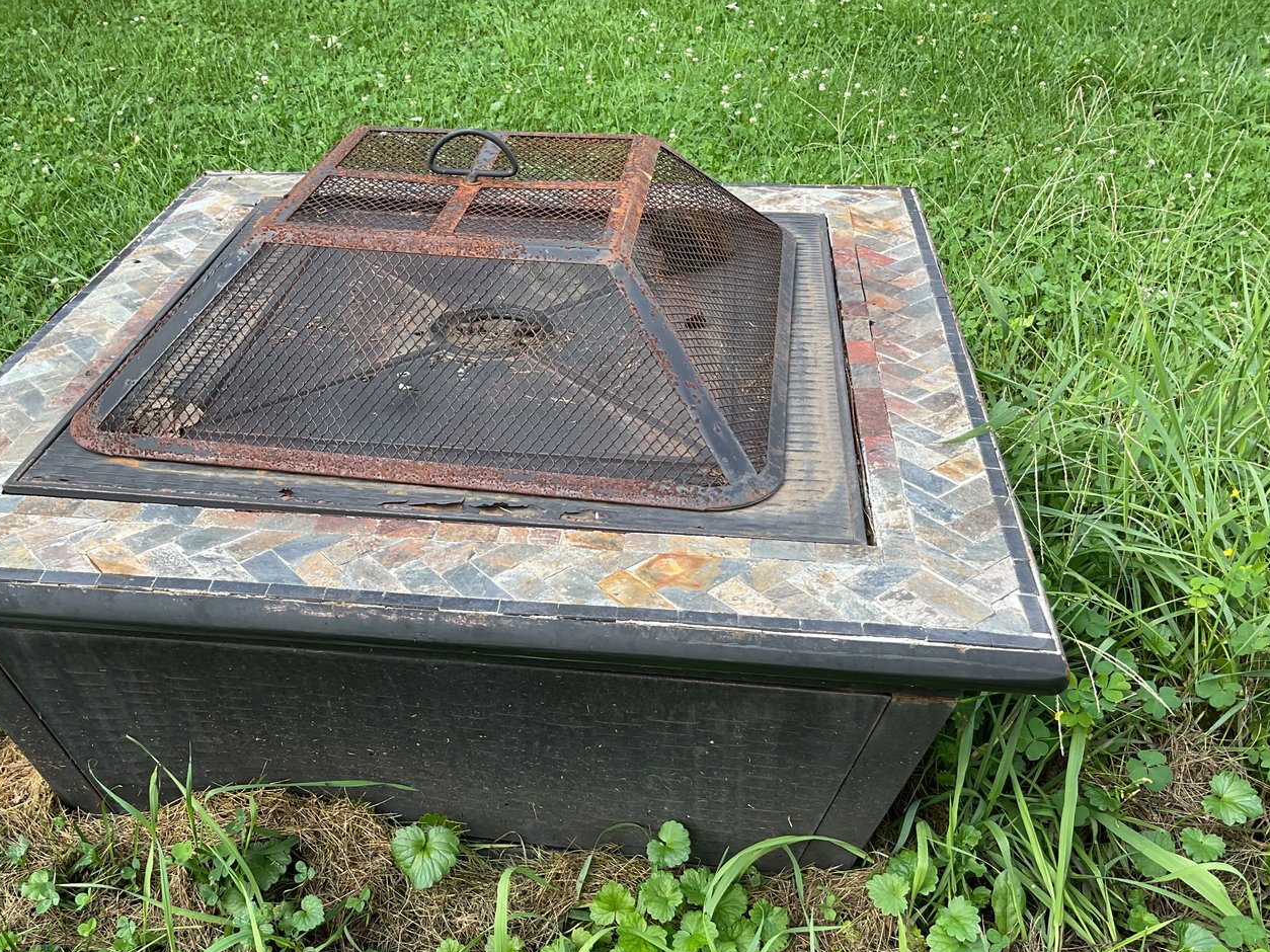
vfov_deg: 40.5
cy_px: 574
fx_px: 1284
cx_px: 548
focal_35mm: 35
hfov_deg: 52.5
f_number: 1.8
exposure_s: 1/138
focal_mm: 3
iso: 16
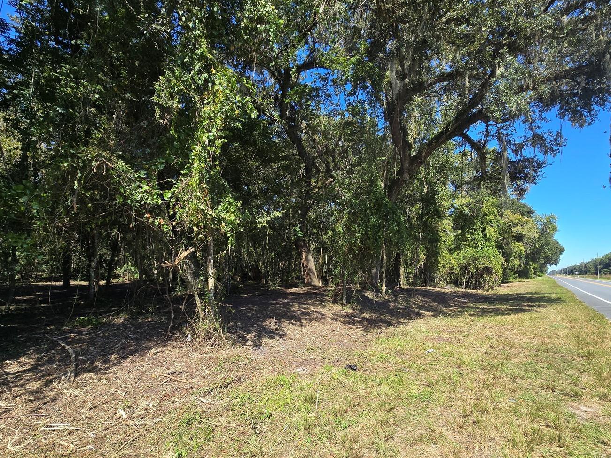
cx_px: 330
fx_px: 282
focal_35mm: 16
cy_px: 249
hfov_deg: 94.3
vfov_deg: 77.9
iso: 50
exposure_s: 1/845
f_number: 2.2
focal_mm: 2.2
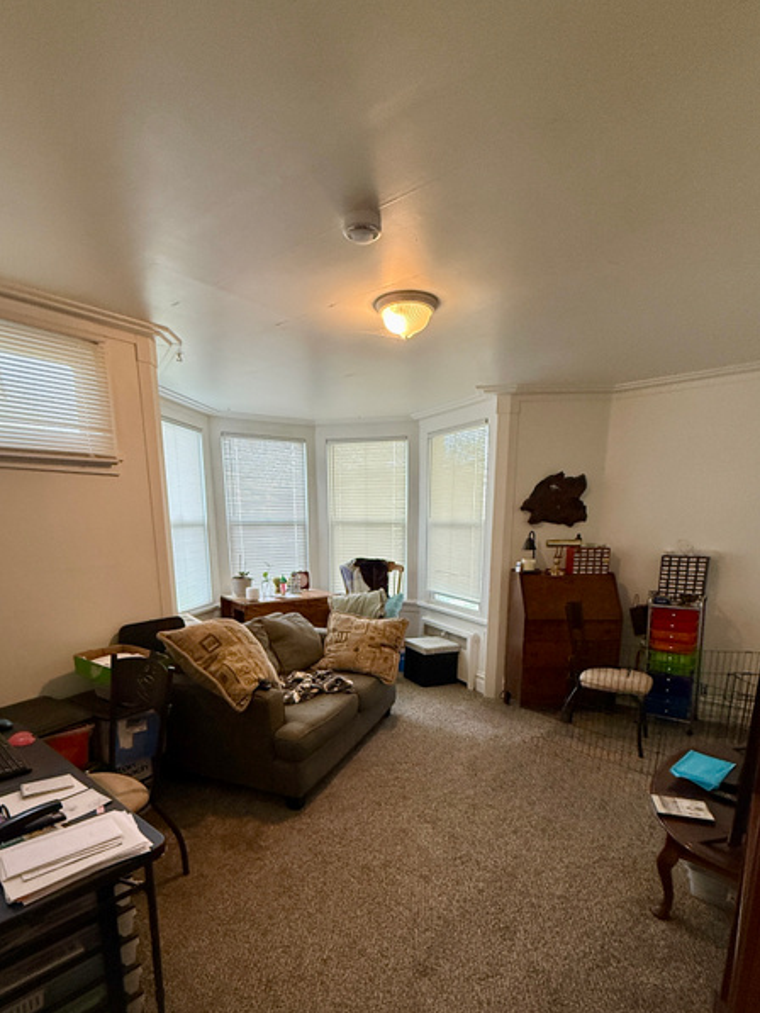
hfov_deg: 71.6
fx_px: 527
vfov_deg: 85.9
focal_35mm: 18
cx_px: 366
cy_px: 638
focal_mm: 2.22
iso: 320
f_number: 2.2
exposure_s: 1/120
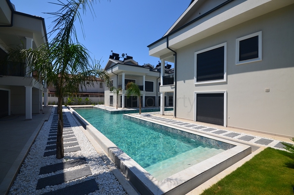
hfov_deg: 100.5
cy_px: 98
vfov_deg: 77.1
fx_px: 122
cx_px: 147
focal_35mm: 15
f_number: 11
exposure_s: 1/400
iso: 200
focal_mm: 10
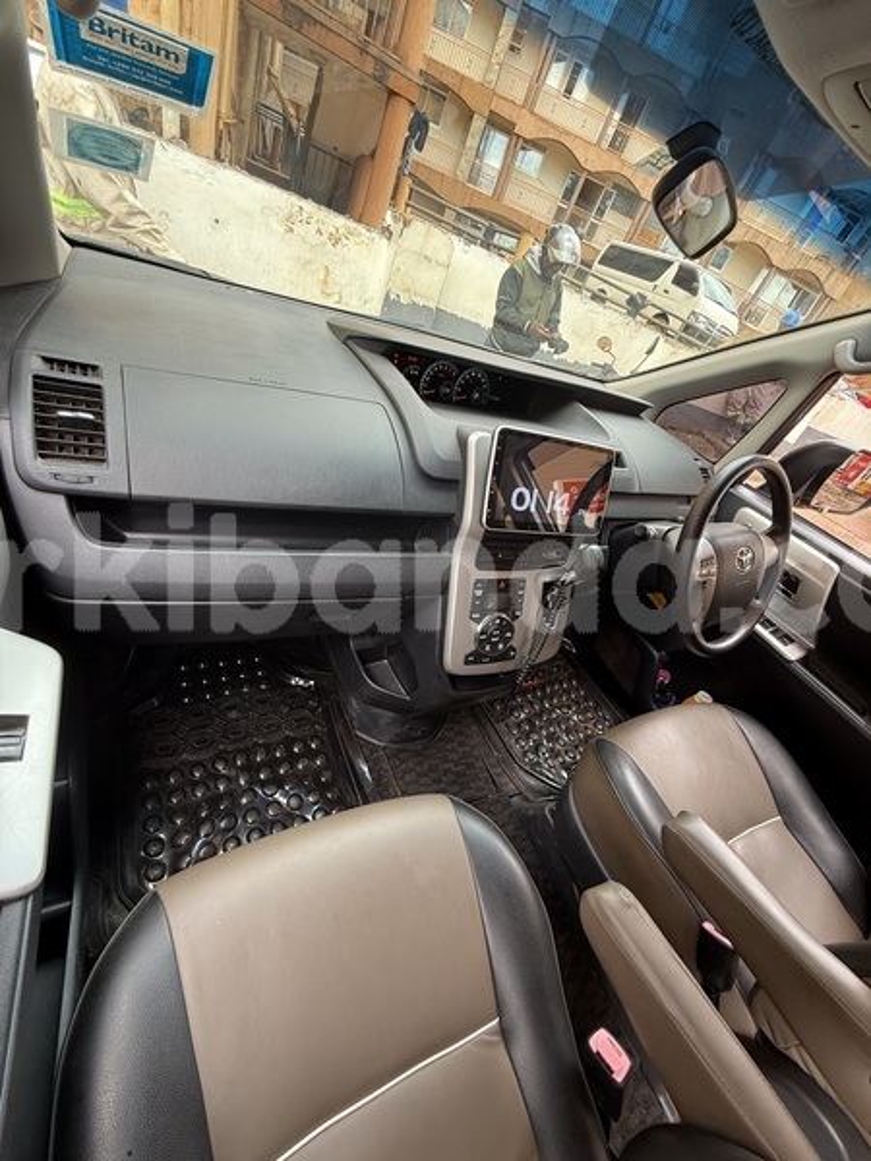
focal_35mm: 14
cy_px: 580
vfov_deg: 102.1
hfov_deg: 85.7
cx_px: 436
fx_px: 470
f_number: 2.2
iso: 100
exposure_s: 1/99
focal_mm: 2.22
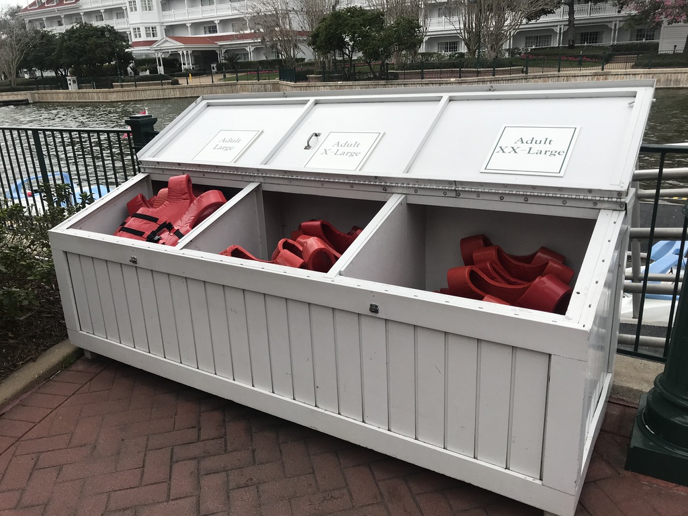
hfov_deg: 63.4
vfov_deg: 49.7
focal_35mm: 28
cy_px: 258
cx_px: 344
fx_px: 557
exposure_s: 1/1312
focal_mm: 3.99
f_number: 1.8
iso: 20
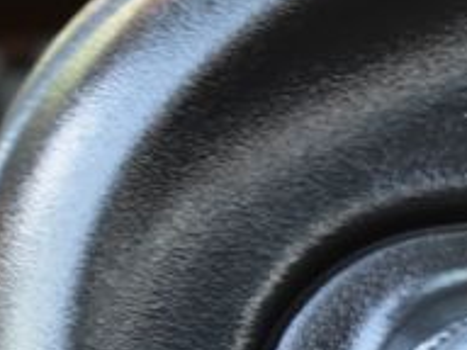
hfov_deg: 11.9
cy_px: 455
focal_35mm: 163
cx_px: 523
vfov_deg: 9.0
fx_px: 2199
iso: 1600
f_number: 4.5
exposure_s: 1/6
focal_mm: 34
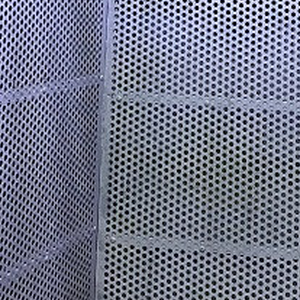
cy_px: -42
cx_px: 261
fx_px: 873
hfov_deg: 19.2
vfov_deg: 18.6
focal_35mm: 89
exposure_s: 1/50
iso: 320
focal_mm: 4.25
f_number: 1.8
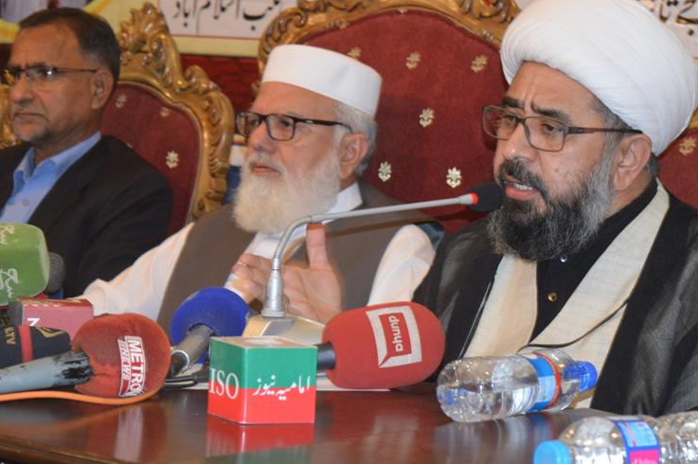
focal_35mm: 115
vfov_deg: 11.9
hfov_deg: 17.9
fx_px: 2222
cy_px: 215
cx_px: 355
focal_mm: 55
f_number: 5.6
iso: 1600
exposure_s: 1/60
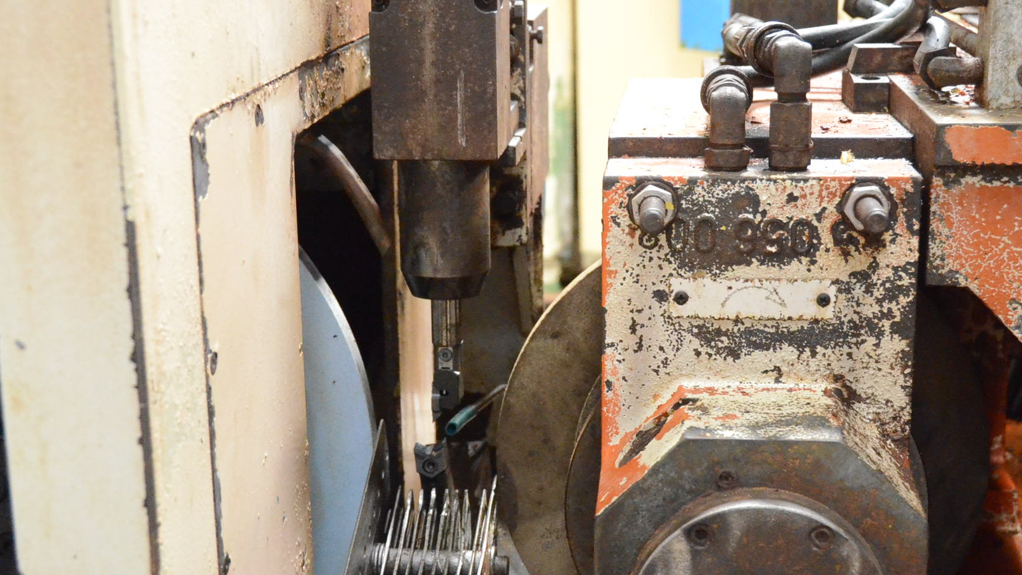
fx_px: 1761
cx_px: 554
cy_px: 385
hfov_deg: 32.3
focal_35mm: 65
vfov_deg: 18.5
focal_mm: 28
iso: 6400
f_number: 5
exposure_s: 1/100
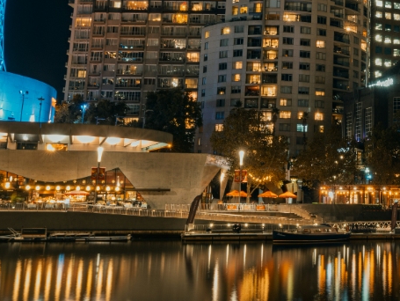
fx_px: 648
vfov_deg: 25.6
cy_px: 55
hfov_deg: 32.0
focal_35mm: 56
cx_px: 388
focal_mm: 22.1
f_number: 16
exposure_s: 50
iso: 100
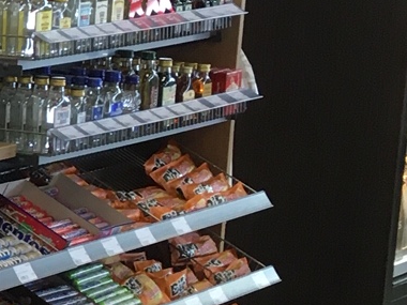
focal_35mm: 154
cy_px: 203
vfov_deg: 9.6
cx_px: -621
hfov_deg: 10.7
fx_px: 1811
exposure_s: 1/33
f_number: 2.2
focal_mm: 4.15
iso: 40
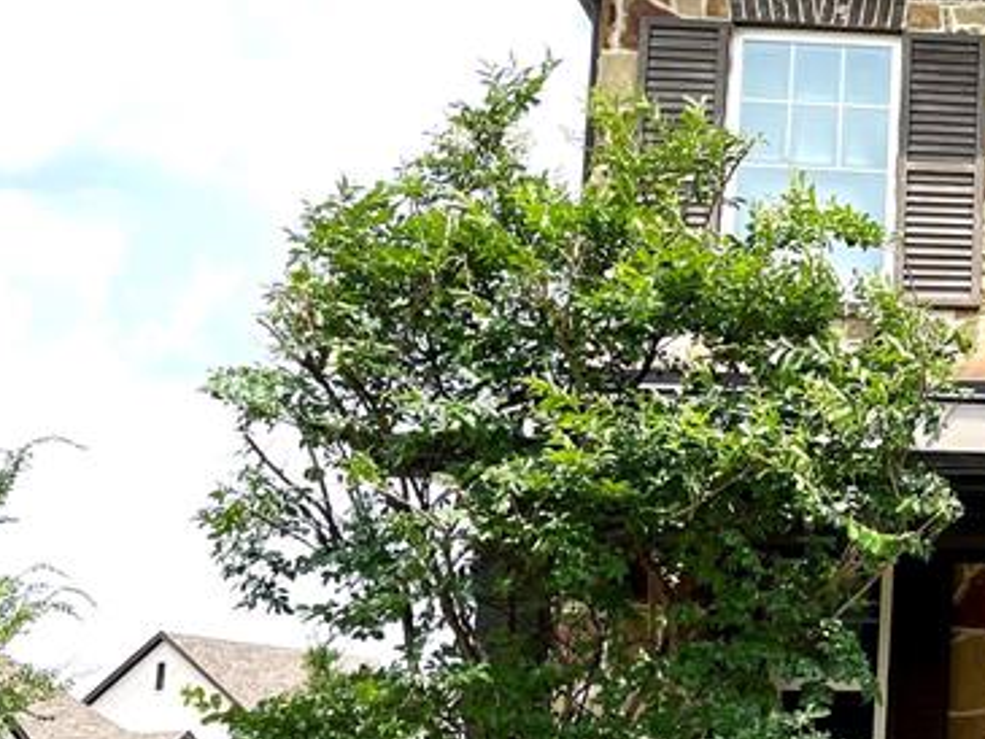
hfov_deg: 23.2
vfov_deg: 20.2
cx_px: 1328
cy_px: 448
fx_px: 2078
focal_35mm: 73
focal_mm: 5.1
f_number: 1.6
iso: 50
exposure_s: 1/3521
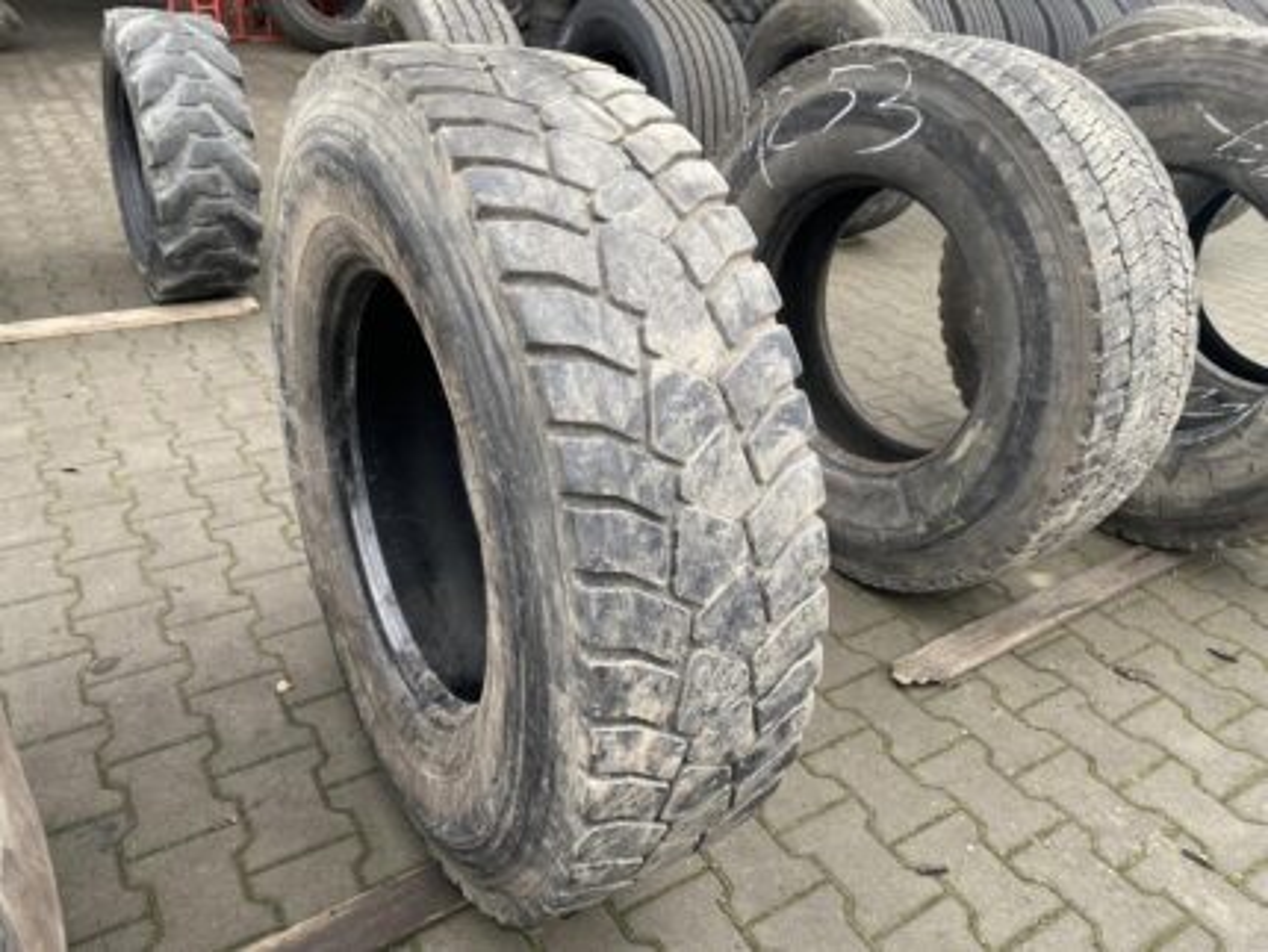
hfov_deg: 67.3
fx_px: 953
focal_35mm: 26
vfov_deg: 53.1
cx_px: 634
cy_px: 476
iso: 80
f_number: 1.8
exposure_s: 1/122
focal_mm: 4.25
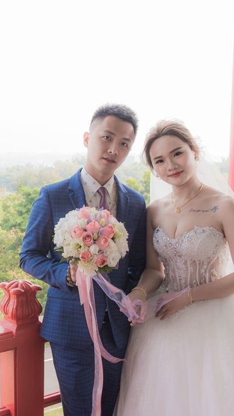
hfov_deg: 24.8
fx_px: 507
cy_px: 206
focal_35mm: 46
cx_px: 3
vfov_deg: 44.6
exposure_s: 1/200
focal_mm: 29
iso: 400
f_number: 8
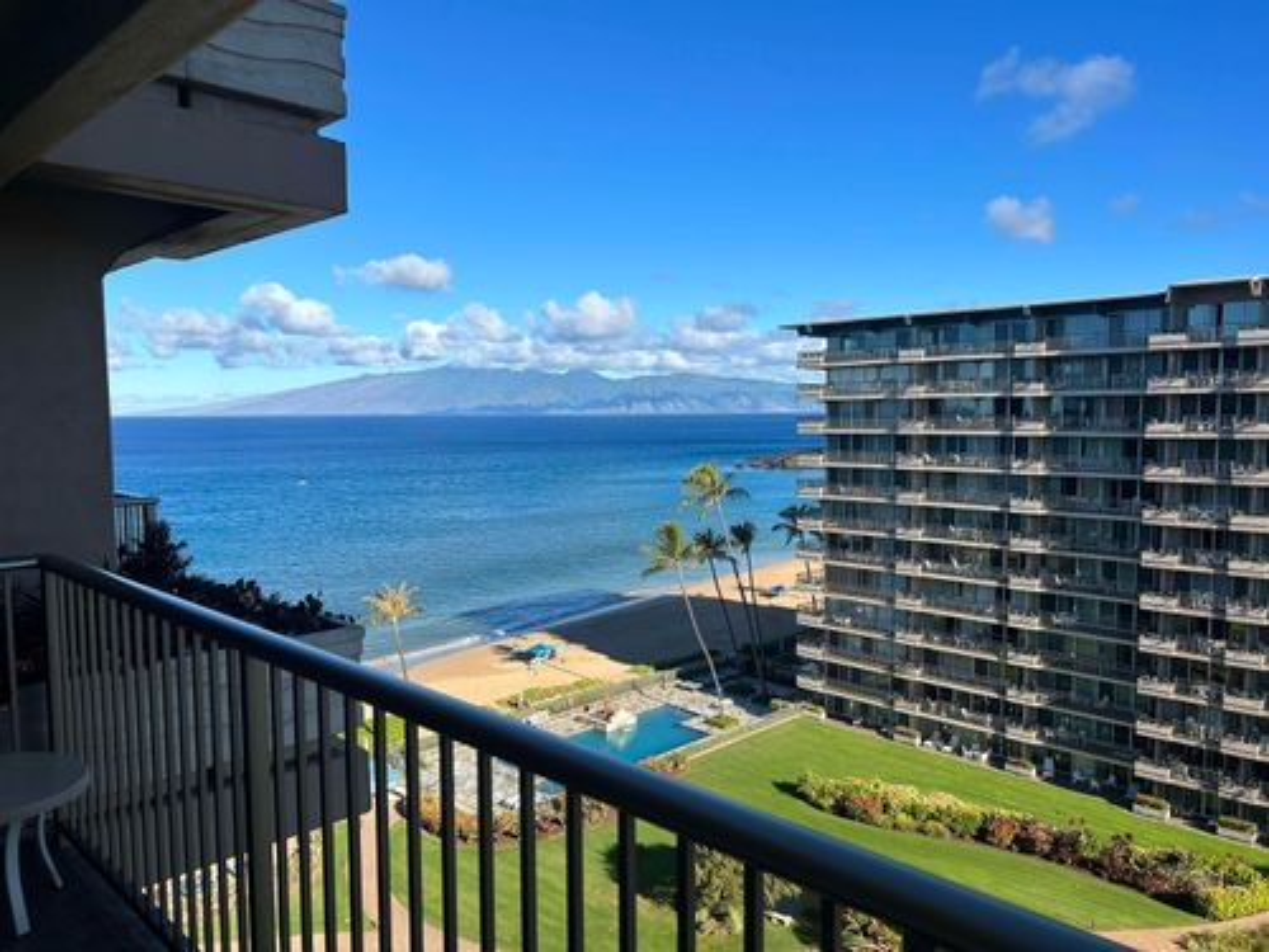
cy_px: 476
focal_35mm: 26
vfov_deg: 53.1
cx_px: 634
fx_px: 953
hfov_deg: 67.3
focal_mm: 5.7
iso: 50
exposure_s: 1/3571
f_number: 1.5
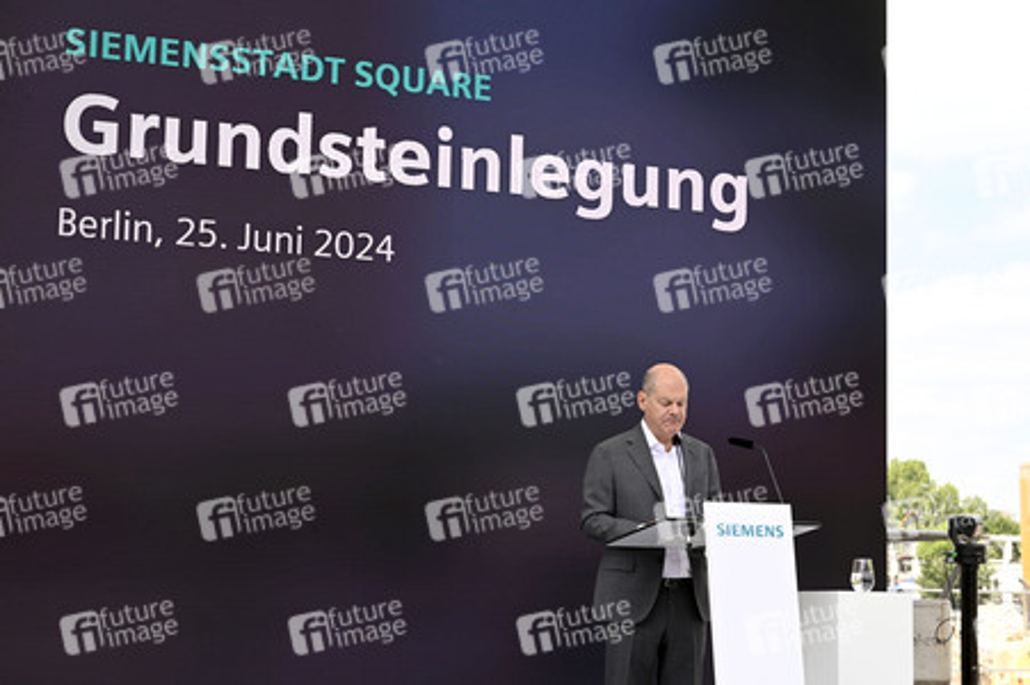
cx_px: 515
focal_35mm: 70
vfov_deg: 19.4
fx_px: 2001
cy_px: 342
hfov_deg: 28.9
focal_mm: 70
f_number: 7.1
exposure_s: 1/500
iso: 400
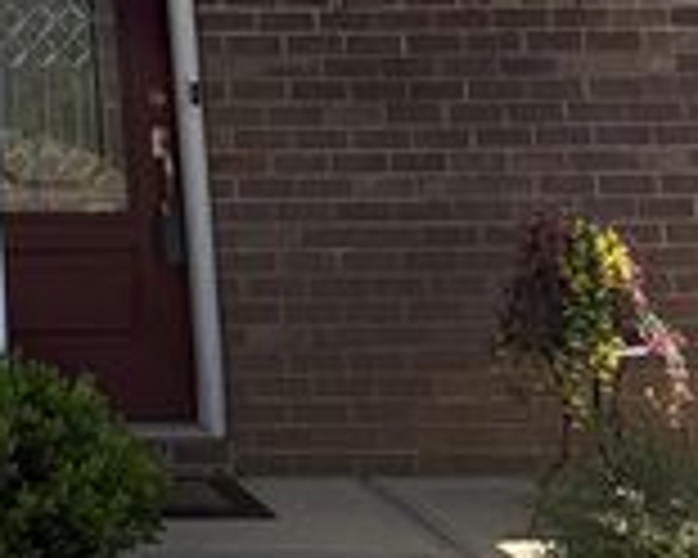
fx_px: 2086
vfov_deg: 13.4
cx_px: -329
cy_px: -515
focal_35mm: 101
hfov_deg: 17.2
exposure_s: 1/3279
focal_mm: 6.76
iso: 80
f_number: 1.78
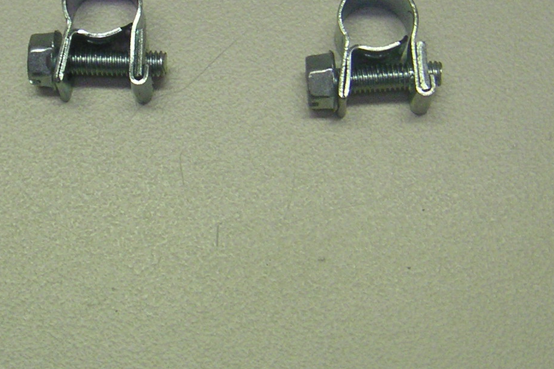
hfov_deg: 23.1
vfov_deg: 15.3
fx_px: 1354
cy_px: 28
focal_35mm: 88
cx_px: 209
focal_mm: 6
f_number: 2.8
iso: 125
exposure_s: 1/45
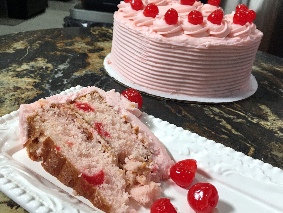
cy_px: 106
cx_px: 142
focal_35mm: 29
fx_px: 237
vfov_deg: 48.2
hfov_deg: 61.7
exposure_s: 1/30
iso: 40
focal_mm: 4.15
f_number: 2.2
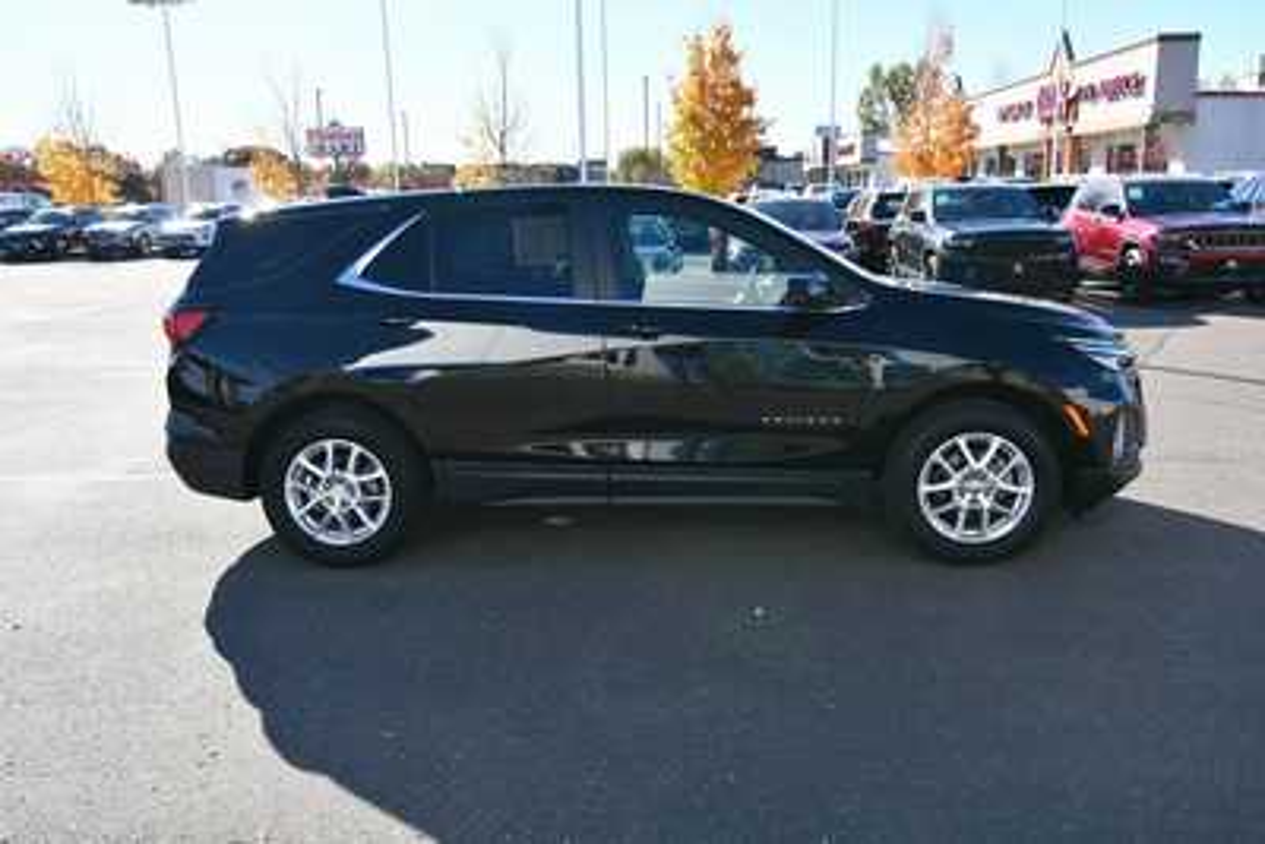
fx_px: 1054
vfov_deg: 43.6
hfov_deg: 61.9
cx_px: 632
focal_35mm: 30
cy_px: 422
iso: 200
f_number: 8
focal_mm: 20
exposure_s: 1/250
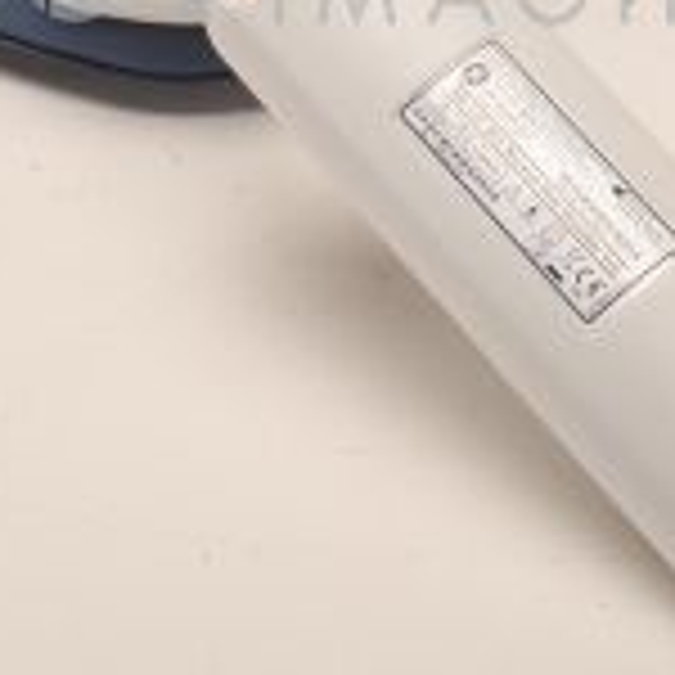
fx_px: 3750
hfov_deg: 10.3
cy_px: -83
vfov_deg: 10.2
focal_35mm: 170
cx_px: 387
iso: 320
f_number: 22
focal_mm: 50
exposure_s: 1/160
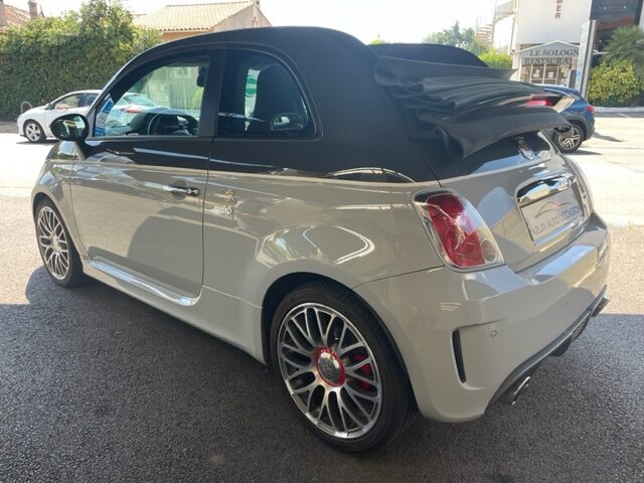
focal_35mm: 26
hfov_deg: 67.3
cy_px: 242
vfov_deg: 53.1
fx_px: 484
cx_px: 322
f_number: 1.6
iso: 32
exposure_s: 1/209
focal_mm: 4.2
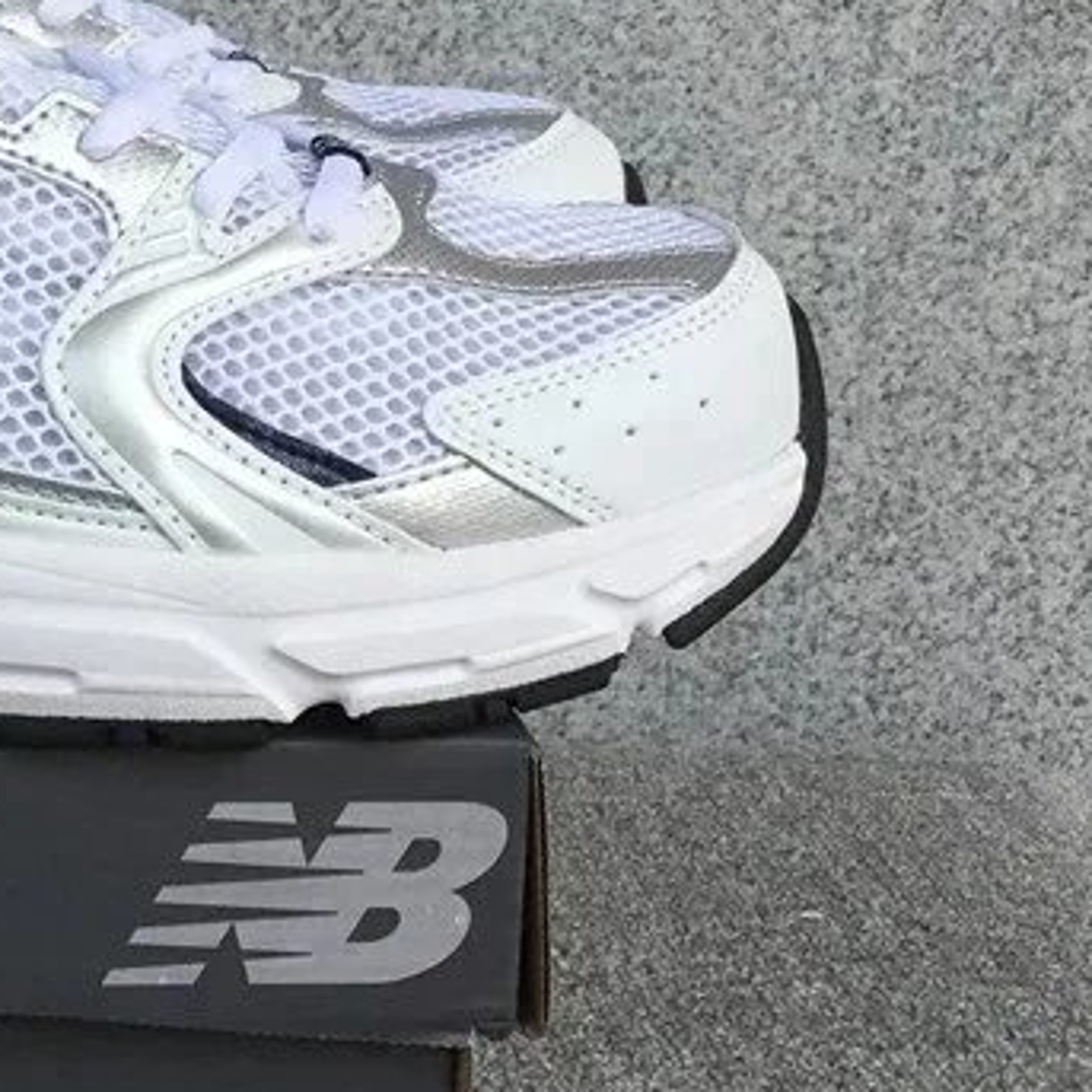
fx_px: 2570
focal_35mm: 72
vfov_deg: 23.9
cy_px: 425
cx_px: -166
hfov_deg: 22.4
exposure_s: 1/815
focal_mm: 3.3
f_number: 2.4
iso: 25
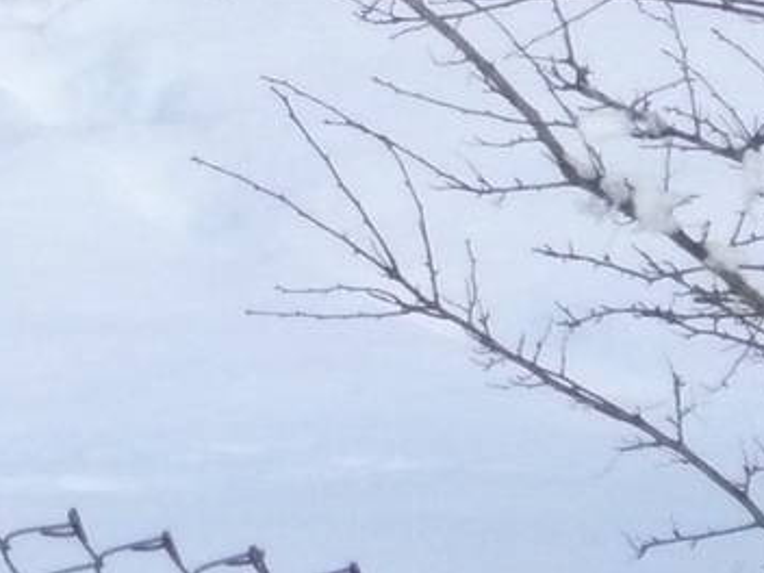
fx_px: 43303
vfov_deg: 0.8
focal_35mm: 1962
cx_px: -126
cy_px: -239
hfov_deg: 1.0
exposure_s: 1/1300
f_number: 4.5
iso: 400
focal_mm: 72
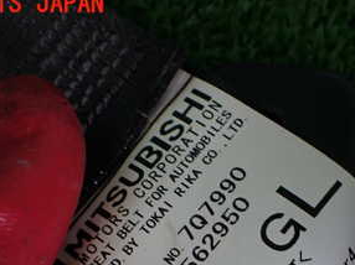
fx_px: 646
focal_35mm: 63
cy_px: 267
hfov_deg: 30.4
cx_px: 251
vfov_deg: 22.3
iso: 200
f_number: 2.3
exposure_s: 1/125
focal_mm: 5.4
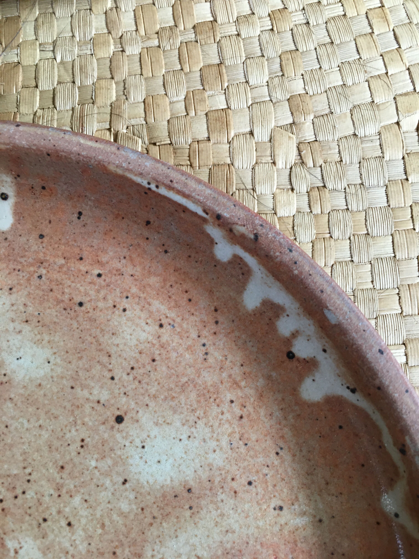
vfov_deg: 61.7
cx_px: 210
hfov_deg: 48.2
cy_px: 280
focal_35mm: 29
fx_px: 468
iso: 125
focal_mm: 4.15
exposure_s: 1/33
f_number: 2.2
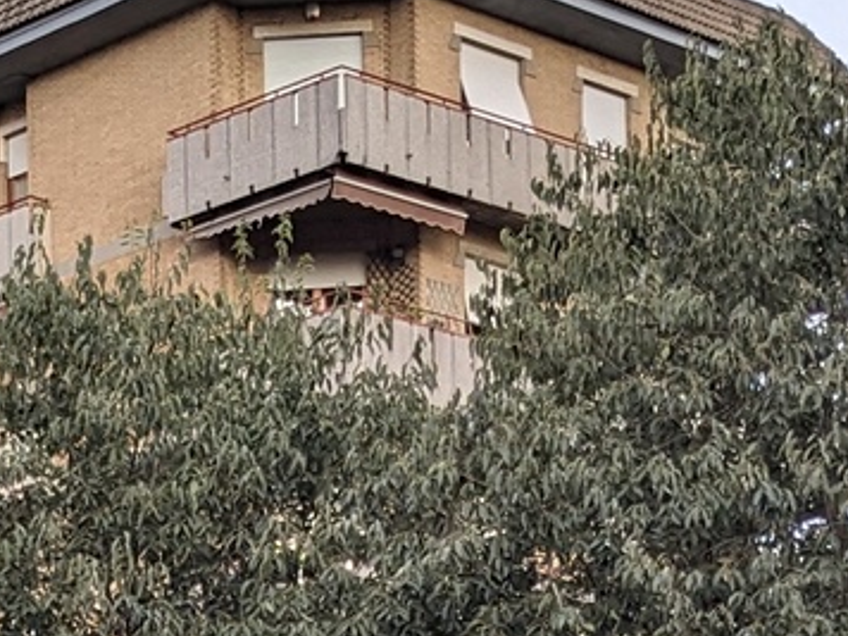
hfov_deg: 12.6
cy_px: 1429
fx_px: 3748
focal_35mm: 153
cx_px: -183
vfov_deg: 8.9
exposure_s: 1/154
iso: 48
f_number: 1.73
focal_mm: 4.38
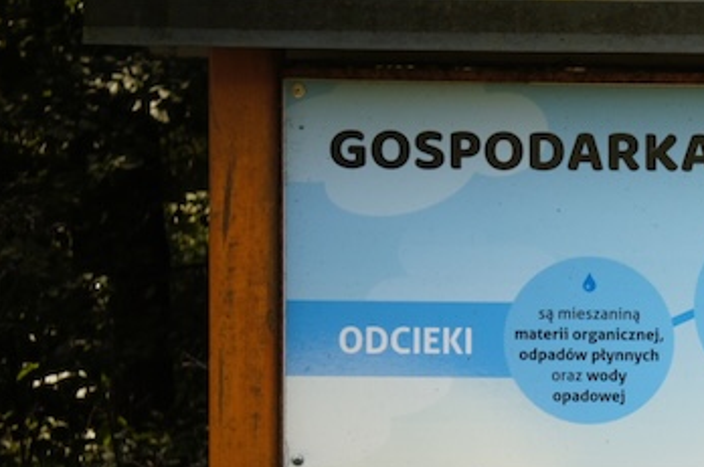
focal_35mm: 202
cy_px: 437
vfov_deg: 6.7
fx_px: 3953
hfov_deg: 10.0
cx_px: 868
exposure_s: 1/250
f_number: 9
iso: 200
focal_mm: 47
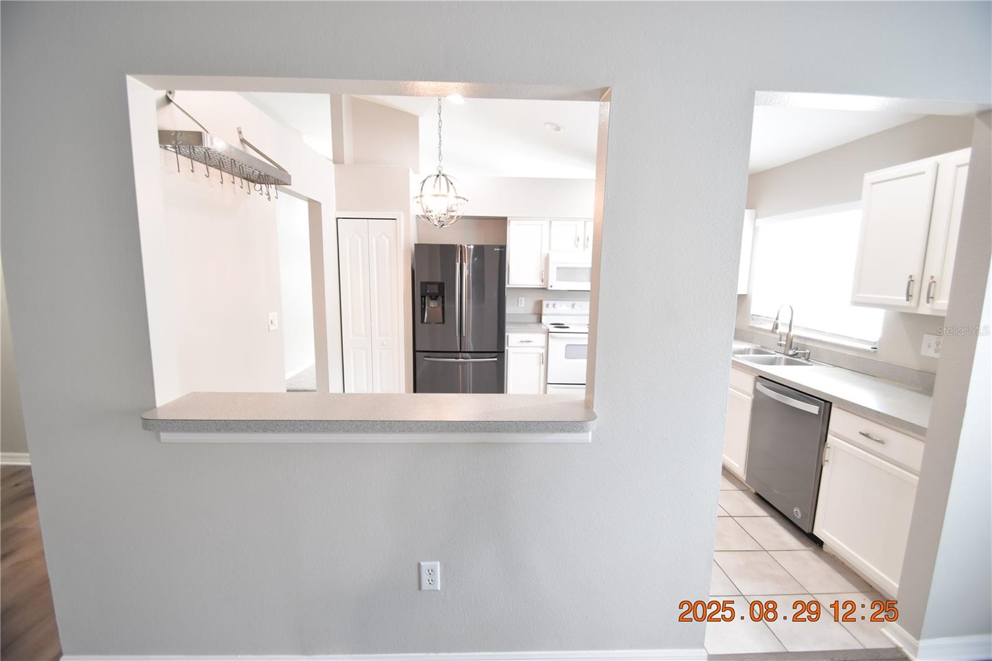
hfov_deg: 100.4
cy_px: 330
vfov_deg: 77.3
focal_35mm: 15
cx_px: 496
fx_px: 413
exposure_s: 1/45
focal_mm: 10
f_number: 3.5
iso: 800
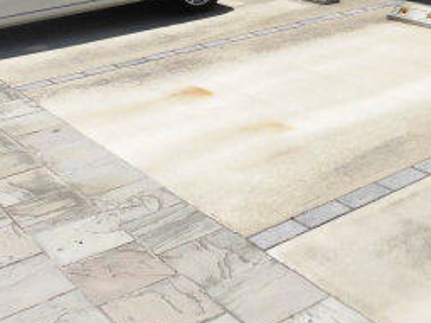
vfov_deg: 23.2
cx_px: 315
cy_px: -19
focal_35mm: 60
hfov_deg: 31.7
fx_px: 747
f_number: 7.8
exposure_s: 1/250
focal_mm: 4.3
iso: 100
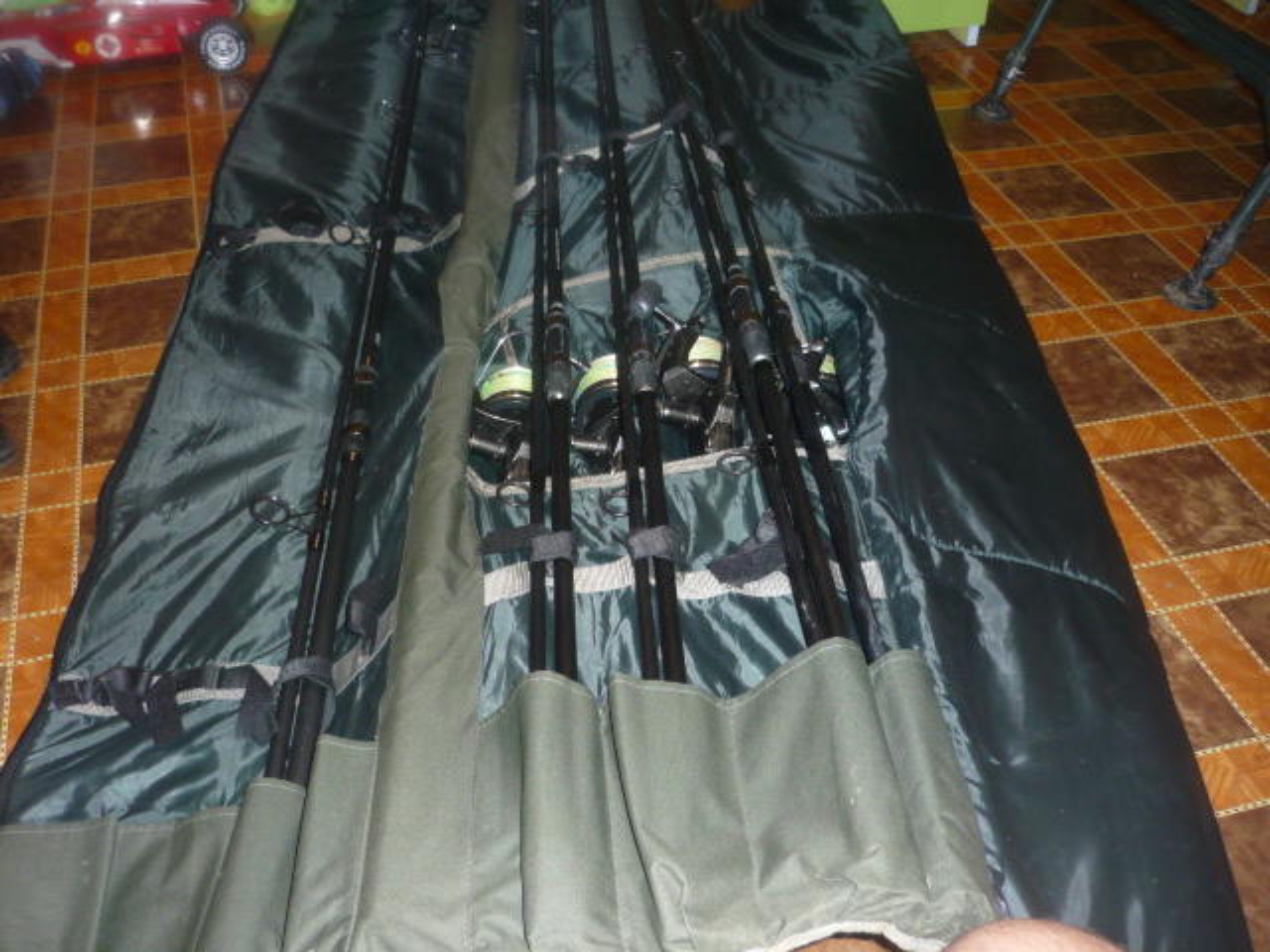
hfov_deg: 55.4
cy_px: 476
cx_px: 635
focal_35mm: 33
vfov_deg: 42.9
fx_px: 1211
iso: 200
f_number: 2.8
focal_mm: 5.5
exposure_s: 1/30
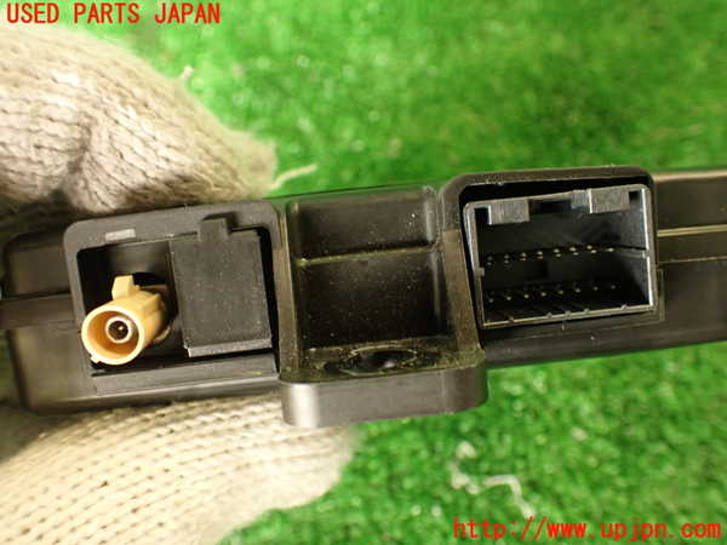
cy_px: 272
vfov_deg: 46.8
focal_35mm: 30
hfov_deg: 60.0
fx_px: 630
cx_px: 364
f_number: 2.3
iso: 320
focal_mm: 5.4
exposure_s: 1/30
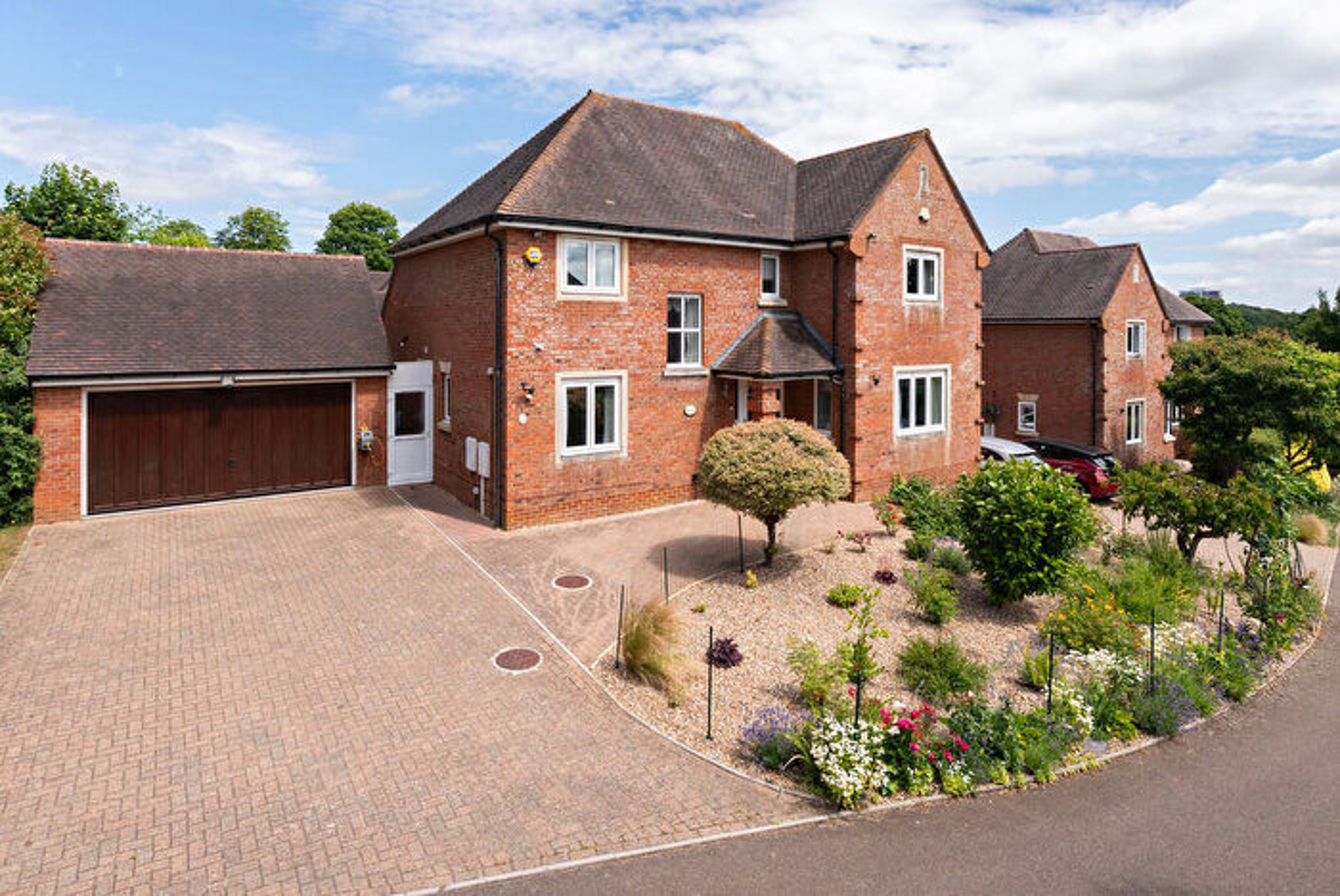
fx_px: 615
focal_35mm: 16
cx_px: 670
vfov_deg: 72.2
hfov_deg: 94.9
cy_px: 448
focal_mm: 16.5
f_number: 7.1
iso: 800
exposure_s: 1/1600
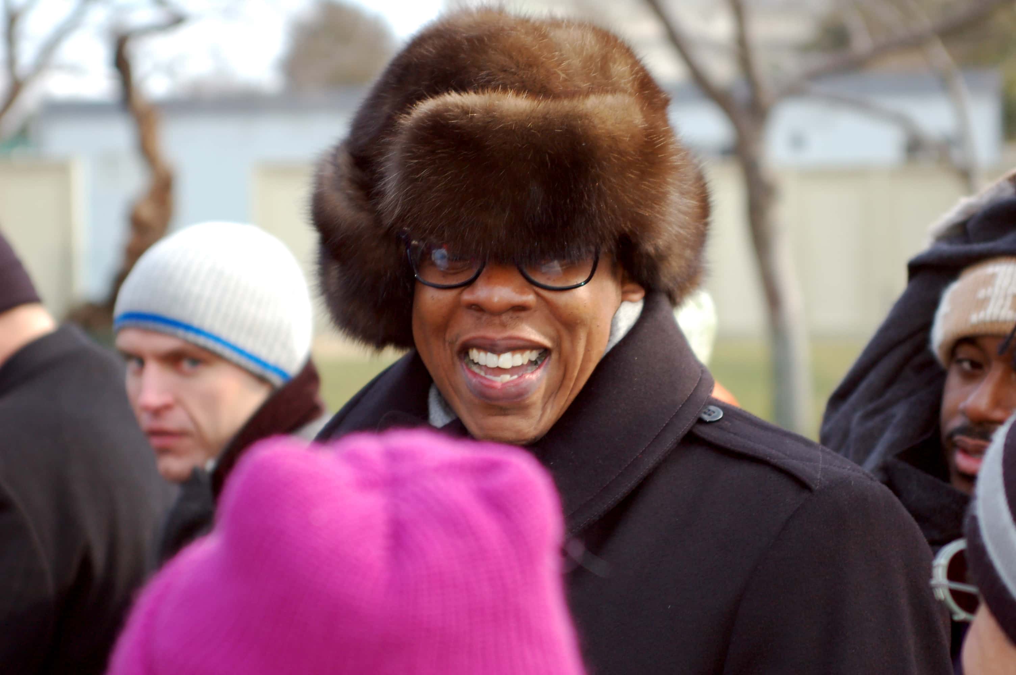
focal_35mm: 93
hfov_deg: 21.9
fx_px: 2622
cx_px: 508
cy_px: 338
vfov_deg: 14.7
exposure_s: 1/500
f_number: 4
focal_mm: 62
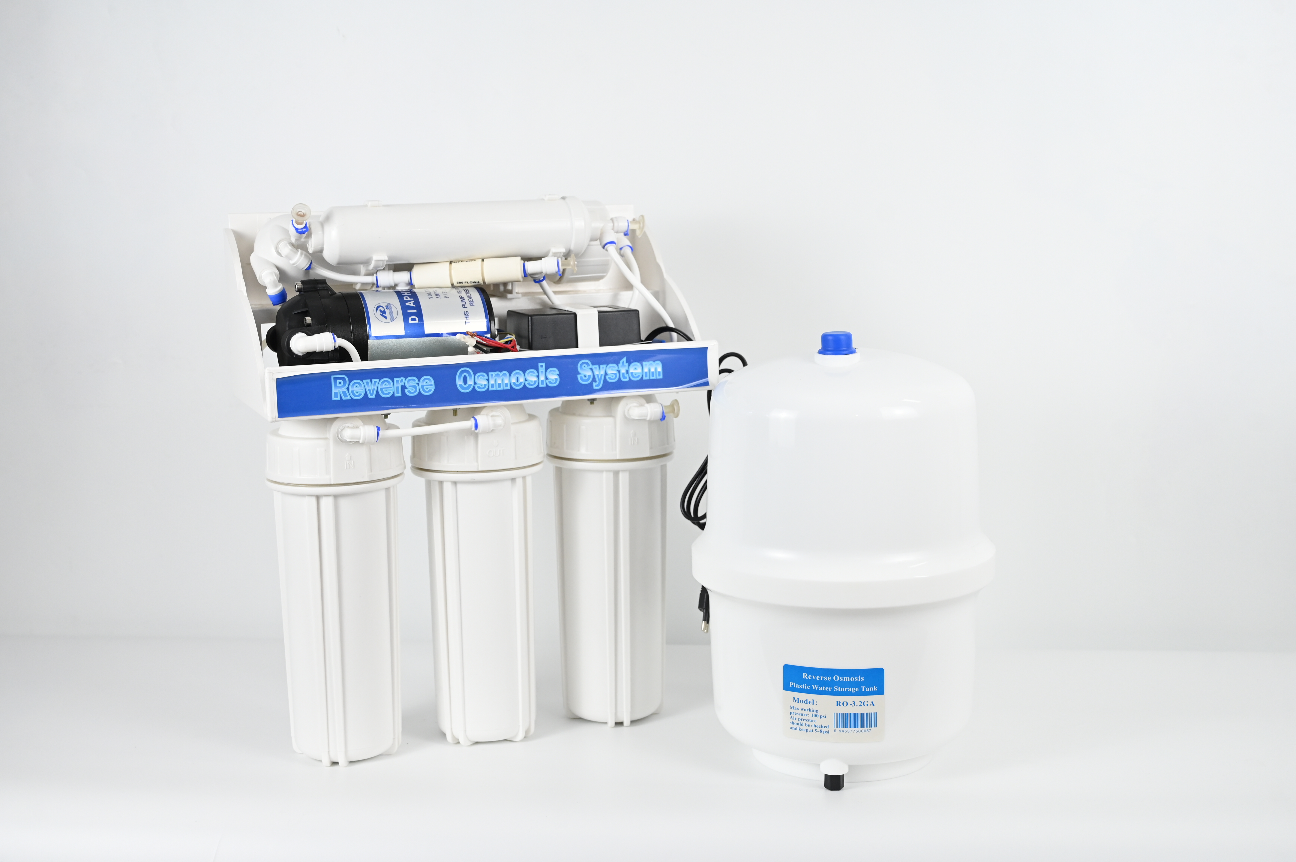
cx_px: 648
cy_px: 431
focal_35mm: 45
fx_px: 1619
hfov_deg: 43.6
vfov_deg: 29.8
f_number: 5
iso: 1000
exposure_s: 1/100
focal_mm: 45
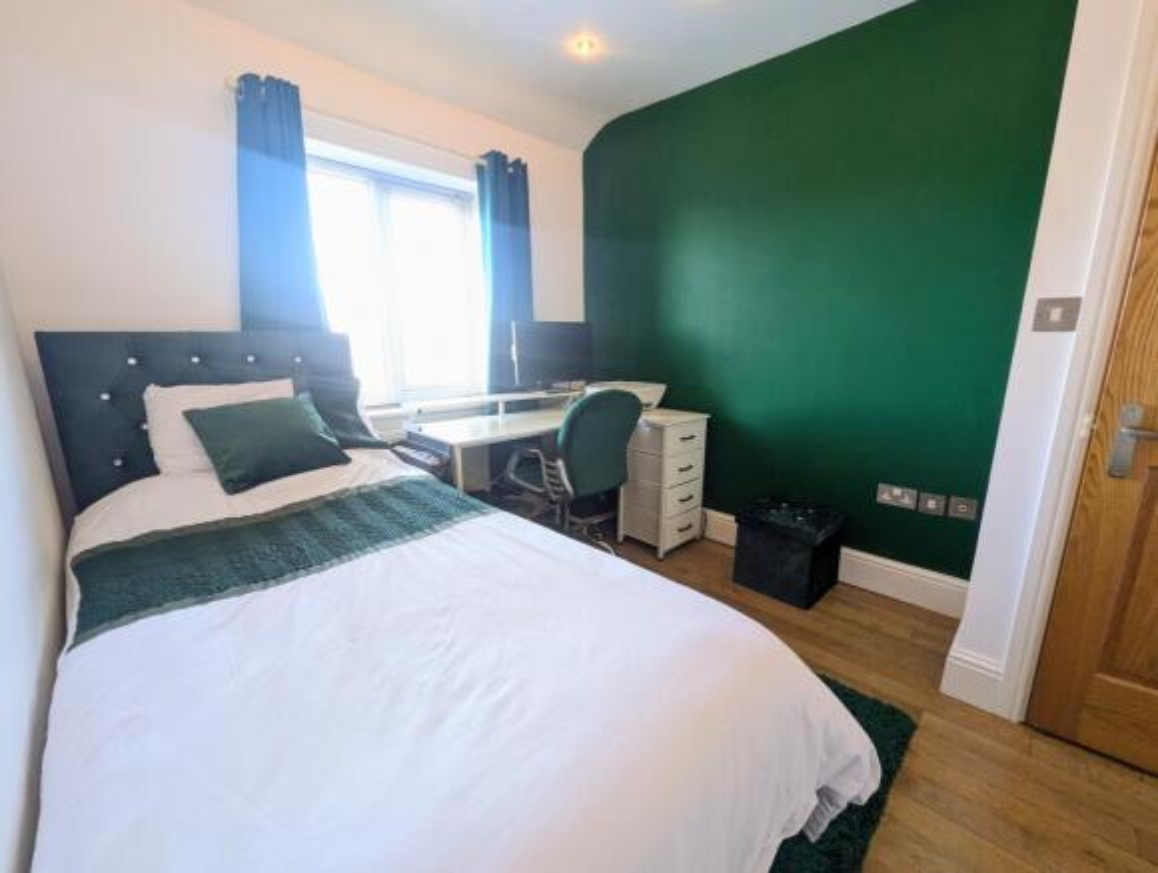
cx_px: 579
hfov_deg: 106.1
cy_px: 436
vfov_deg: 90.1
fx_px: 436
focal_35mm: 13
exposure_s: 1/50
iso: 293
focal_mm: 1.95
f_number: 2.2
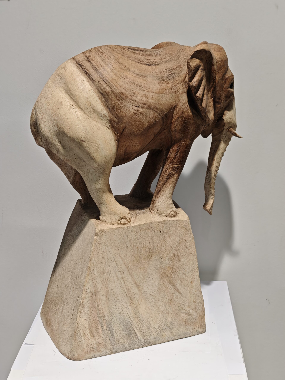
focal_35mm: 46
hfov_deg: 31.5
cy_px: 190
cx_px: 142
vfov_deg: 41.2
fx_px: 505
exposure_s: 1/100
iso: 200
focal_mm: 8.72
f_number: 1.63
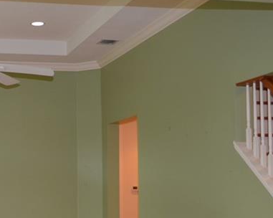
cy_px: 153
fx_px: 549
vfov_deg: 22.3
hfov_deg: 25.9
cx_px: -24
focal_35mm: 68
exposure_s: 1/60
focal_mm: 18
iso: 640
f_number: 3.5
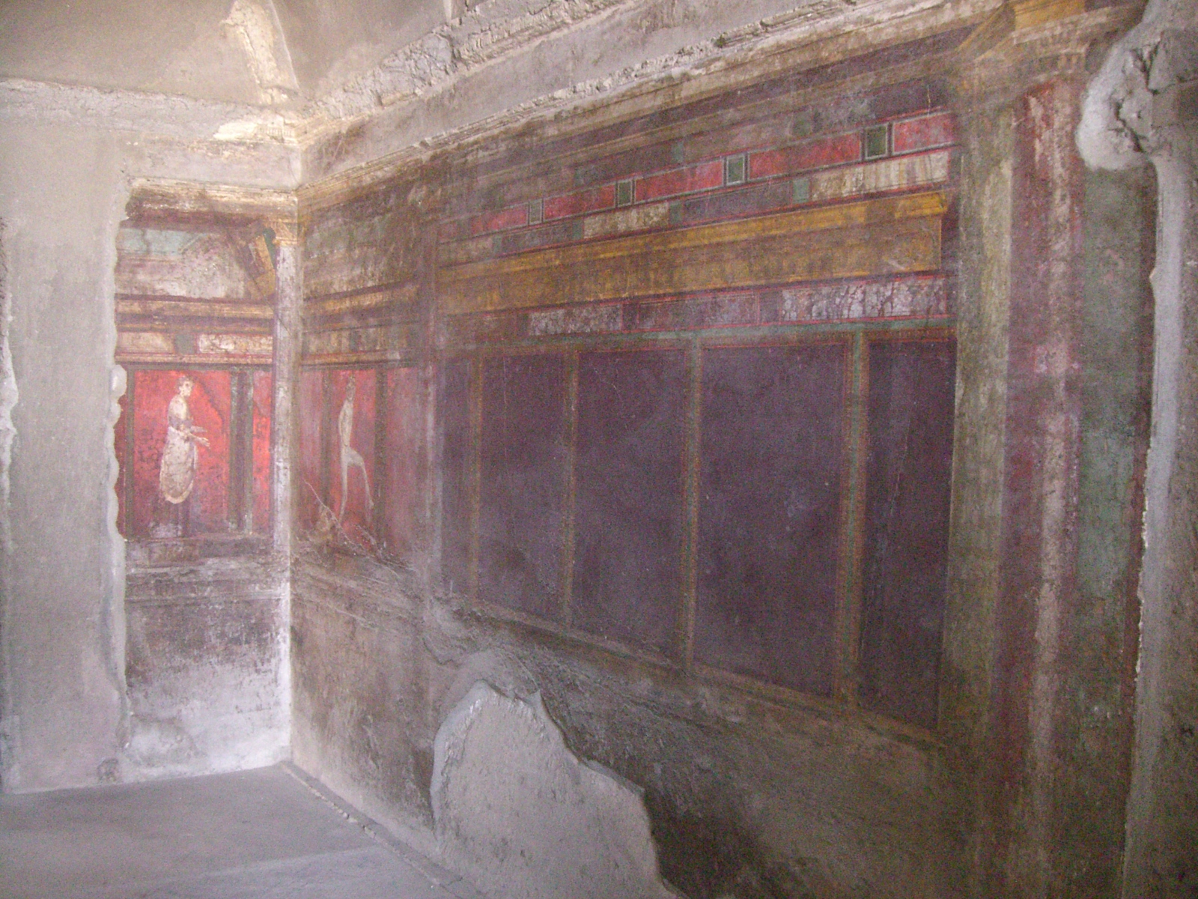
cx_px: 599
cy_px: 450
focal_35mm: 38
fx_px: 1315
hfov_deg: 49.0
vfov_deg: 37.7
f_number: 2.7
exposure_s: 1/40
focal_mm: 6.2
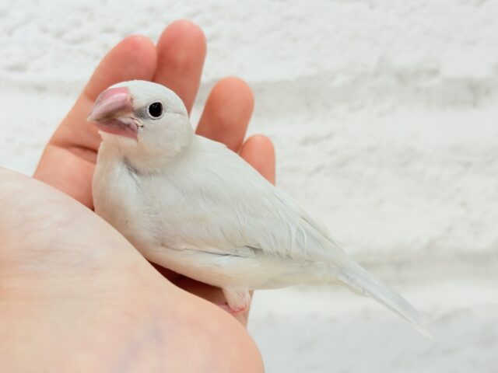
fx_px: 748
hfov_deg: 36.8
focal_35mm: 52
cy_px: 186
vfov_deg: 28.0
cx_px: 249
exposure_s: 1/50
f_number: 1.6
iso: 40
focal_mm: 5.96
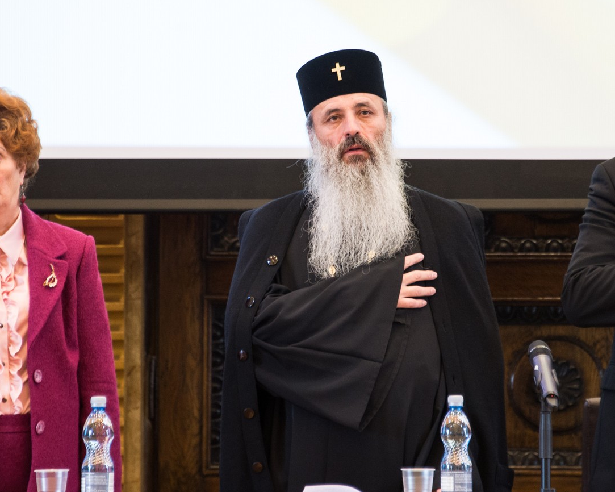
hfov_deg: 4.7
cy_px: 207
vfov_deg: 3.7
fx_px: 7552
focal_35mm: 415
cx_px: 350
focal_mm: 250
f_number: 5.6
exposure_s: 1/25
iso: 1600
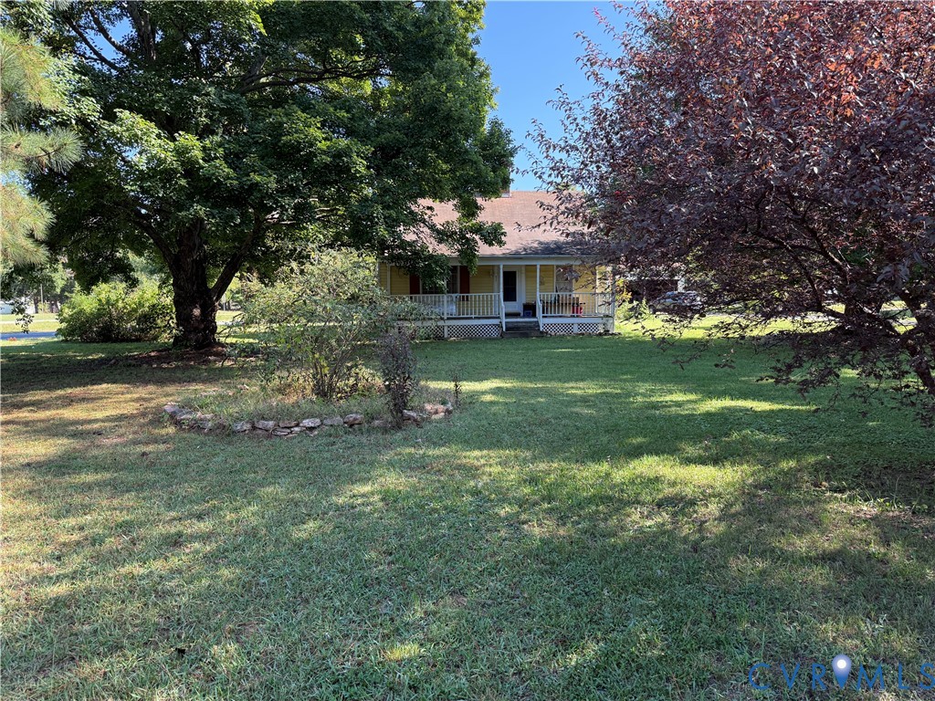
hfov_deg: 71.6
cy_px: 350
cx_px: 468
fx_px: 648
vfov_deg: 56.8
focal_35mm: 24
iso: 100
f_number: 1.78
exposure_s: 1/488
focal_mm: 6.76
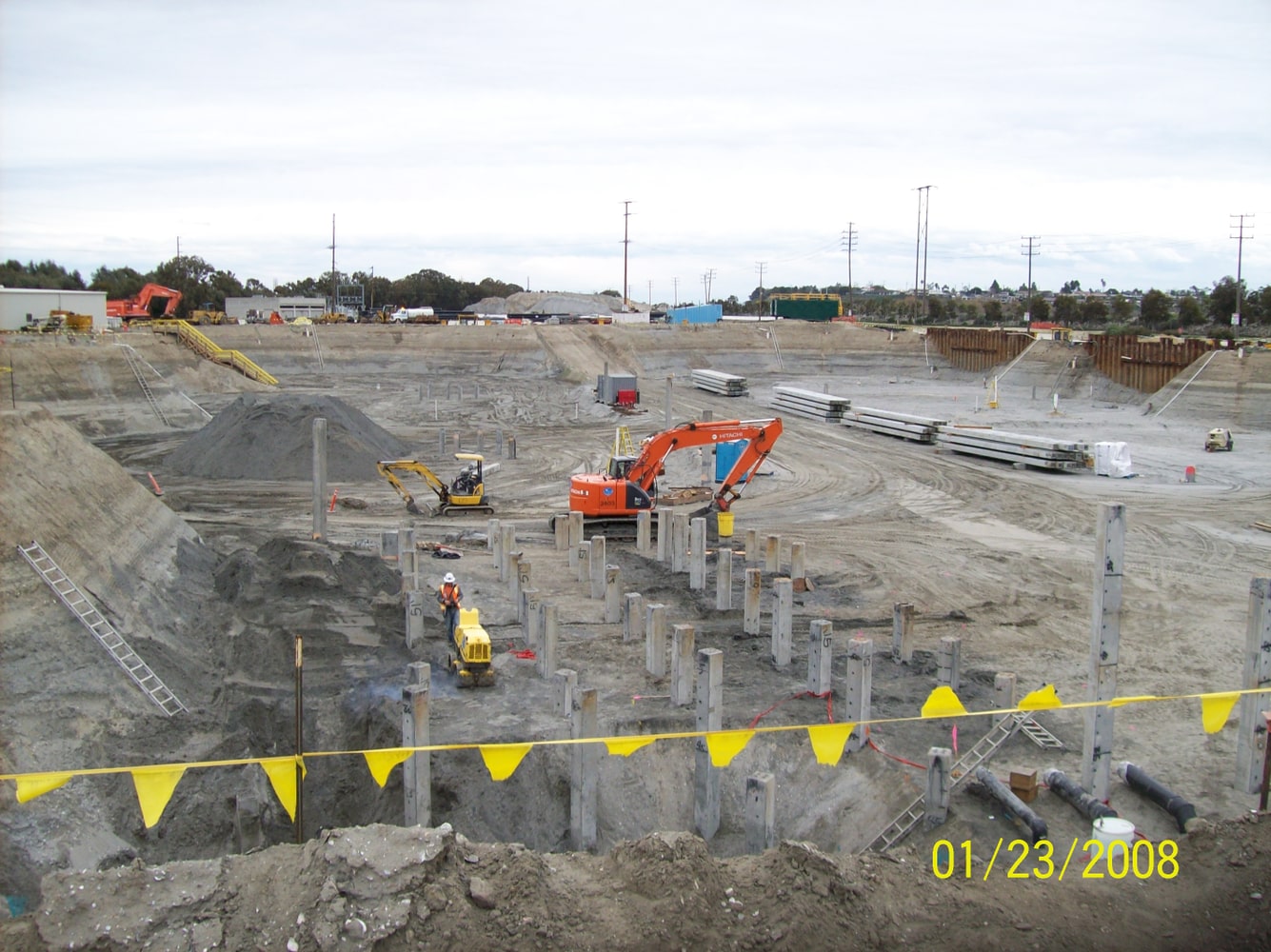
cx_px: 636
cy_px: 476
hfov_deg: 51.4
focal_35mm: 36
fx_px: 1321
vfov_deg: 39.6
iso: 80
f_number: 2.7
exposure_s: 1/240
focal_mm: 6
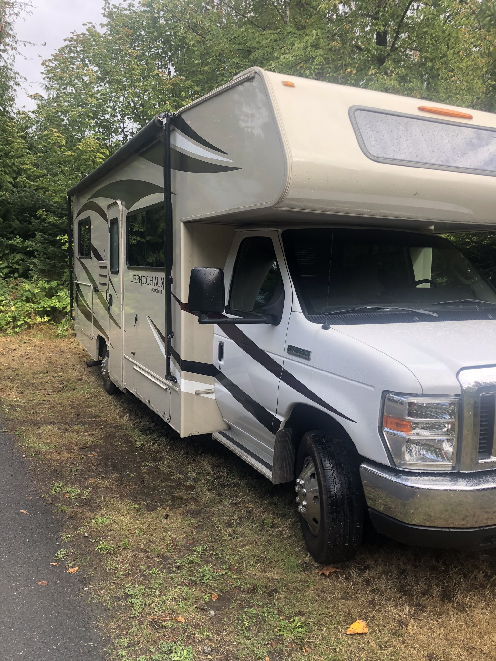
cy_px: 330
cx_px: 248
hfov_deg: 49.7
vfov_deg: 63.4
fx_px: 535
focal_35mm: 28
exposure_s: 1/262
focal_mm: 3.99
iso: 20
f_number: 1.8
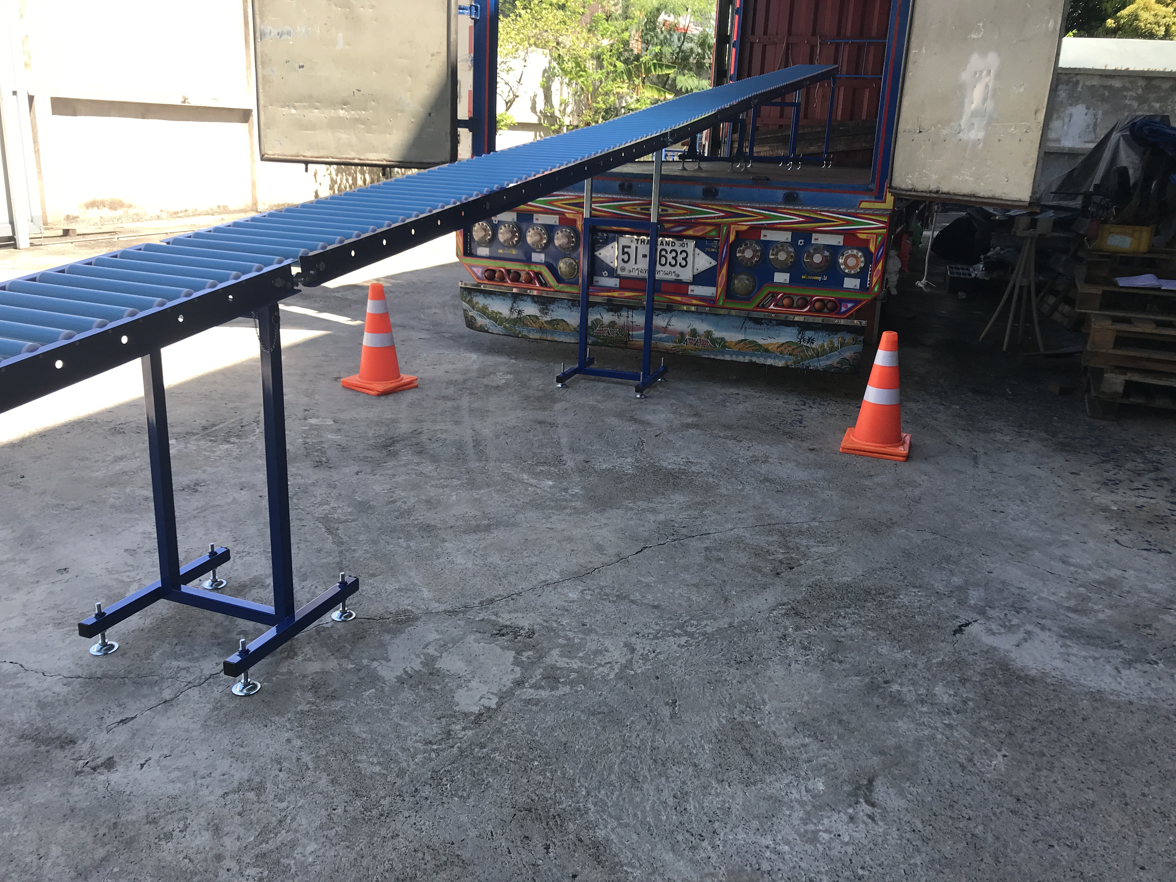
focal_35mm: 28
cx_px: 588
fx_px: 951
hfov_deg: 63.4
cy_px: 441
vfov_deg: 49.7
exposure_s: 1/488
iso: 20
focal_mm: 3.99
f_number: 1.8
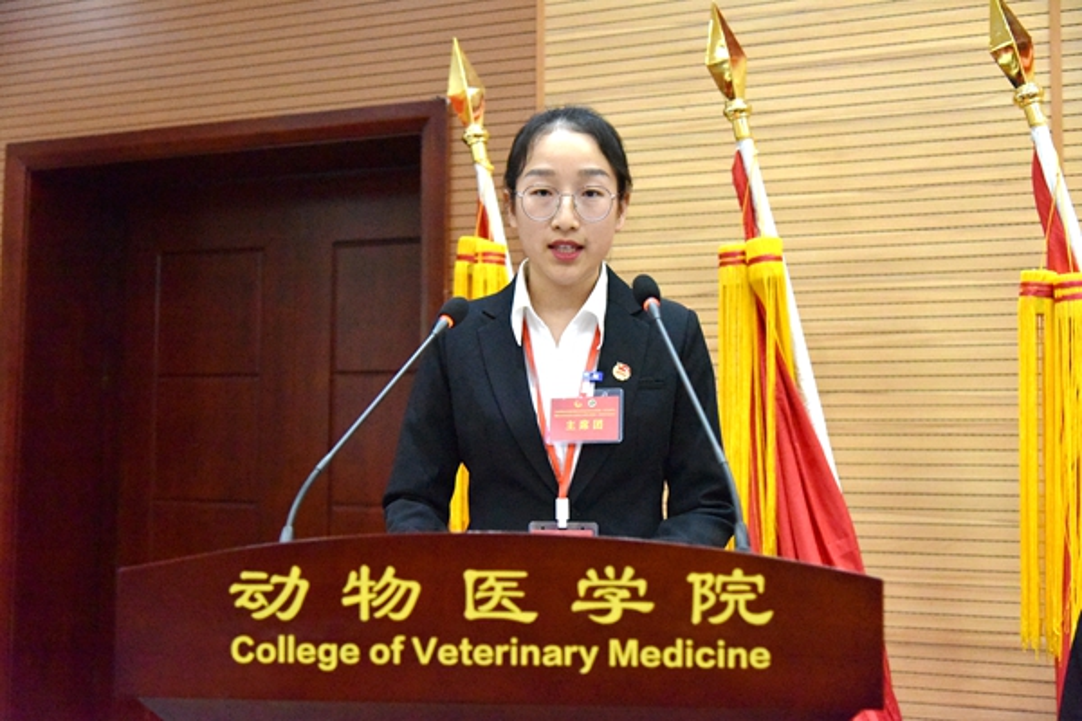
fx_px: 1443
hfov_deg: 41.1
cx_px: 541
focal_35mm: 48
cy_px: 360
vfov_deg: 28.1
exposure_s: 1/1000
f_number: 4
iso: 10000
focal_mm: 48
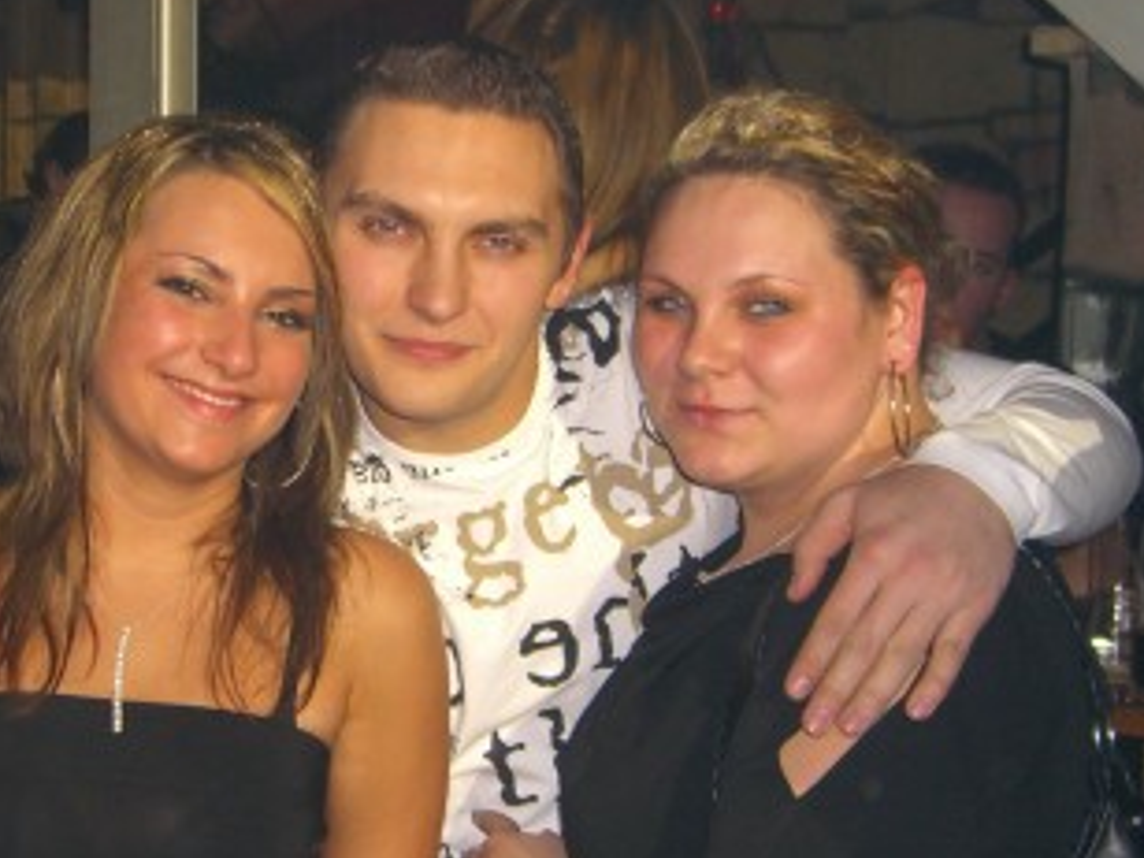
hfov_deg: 26.0
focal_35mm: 74
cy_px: 461
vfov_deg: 19.9
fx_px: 2446
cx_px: 279
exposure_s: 1/60
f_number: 2.8
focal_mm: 7.9
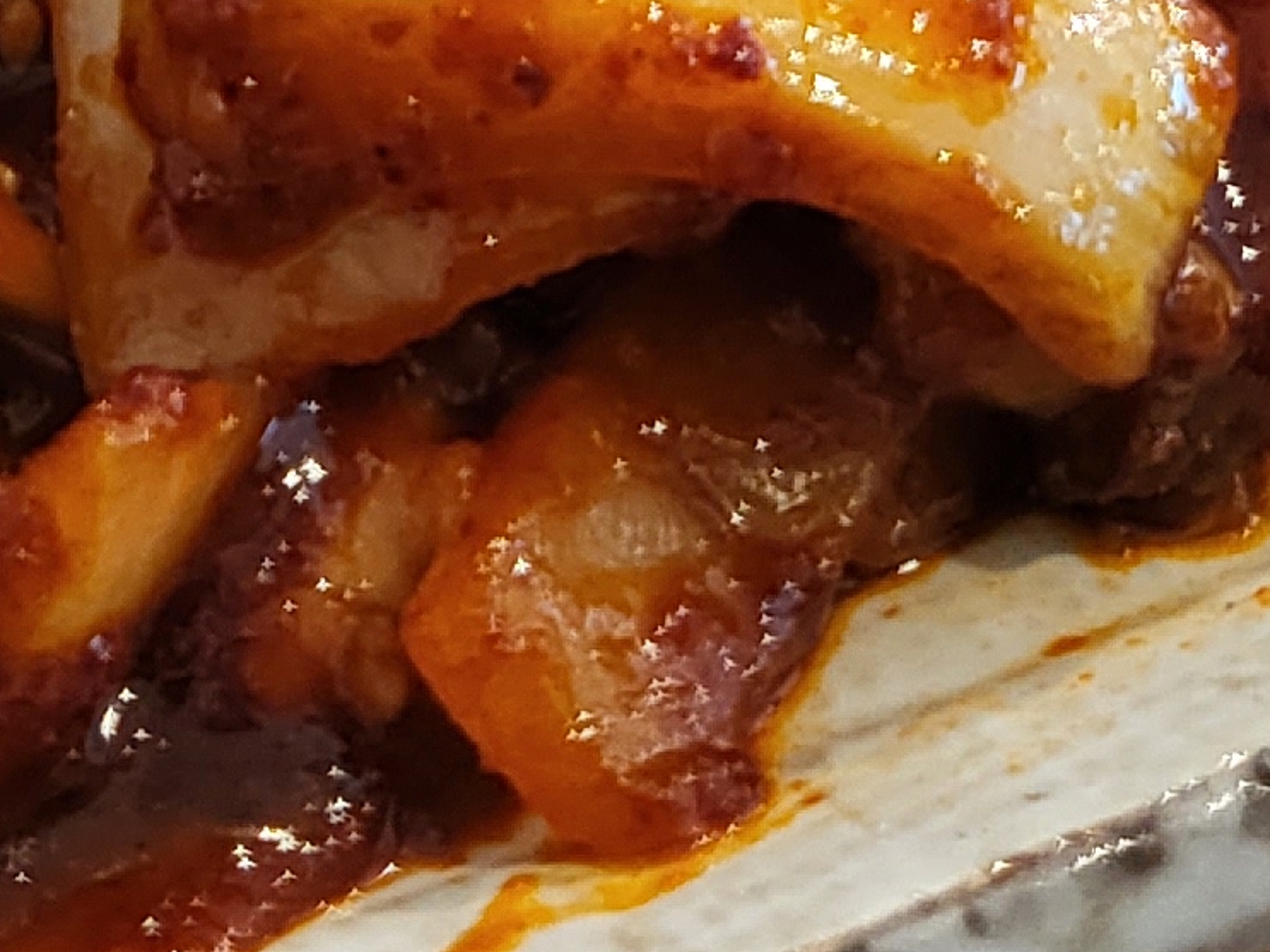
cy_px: -1217
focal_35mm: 140
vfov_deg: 9.6
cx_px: -53
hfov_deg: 13.9
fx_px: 5136
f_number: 1.8
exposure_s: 1/40
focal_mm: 4.25
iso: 250
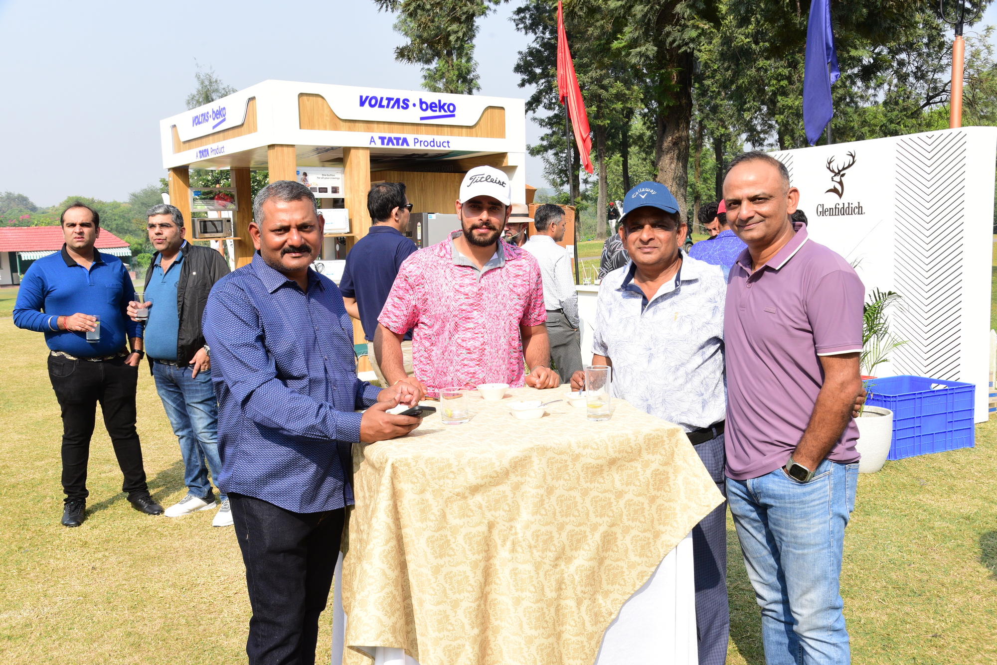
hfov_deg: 55.8
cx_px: 498
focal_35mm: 34
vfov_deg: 38.9
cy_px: 332
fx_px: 942
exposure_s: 1/320
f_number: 10
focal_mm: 34
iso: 640
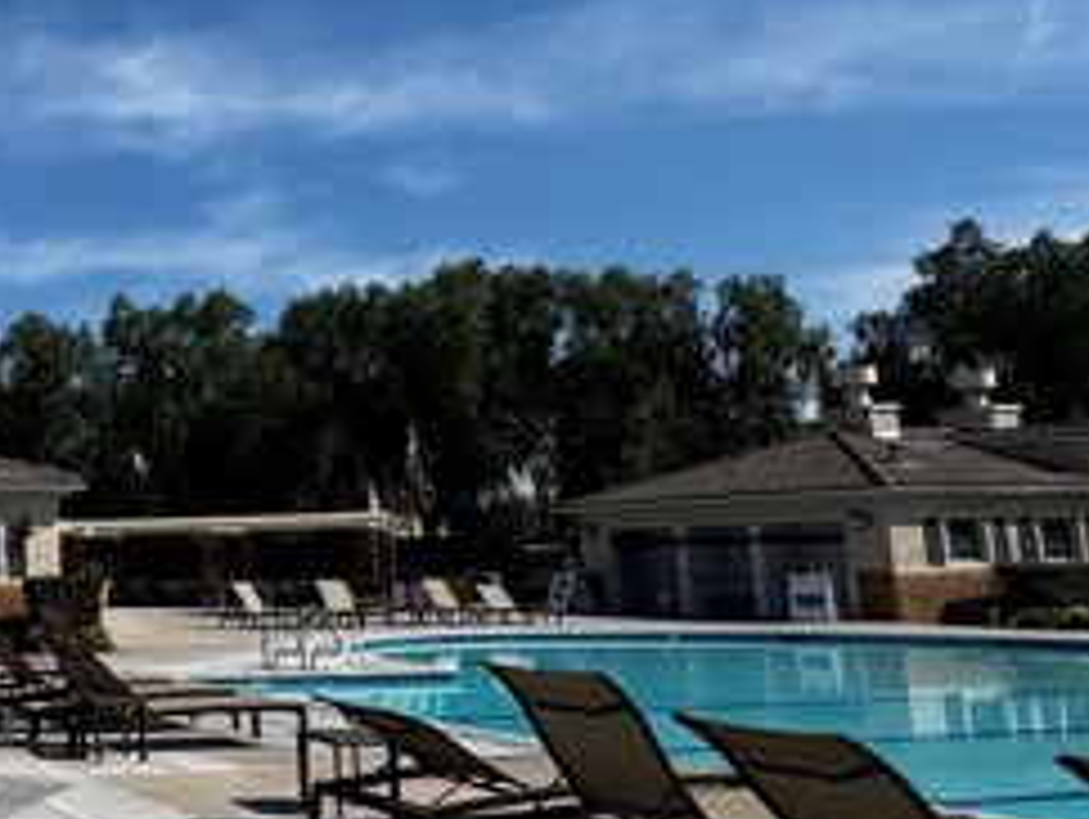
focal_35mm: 37
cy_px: 454
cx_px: -315
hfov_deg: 35.2
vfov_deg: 38.7
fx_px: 1165
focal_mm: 2.22
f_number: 2.2
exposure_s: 1/2674
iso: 50
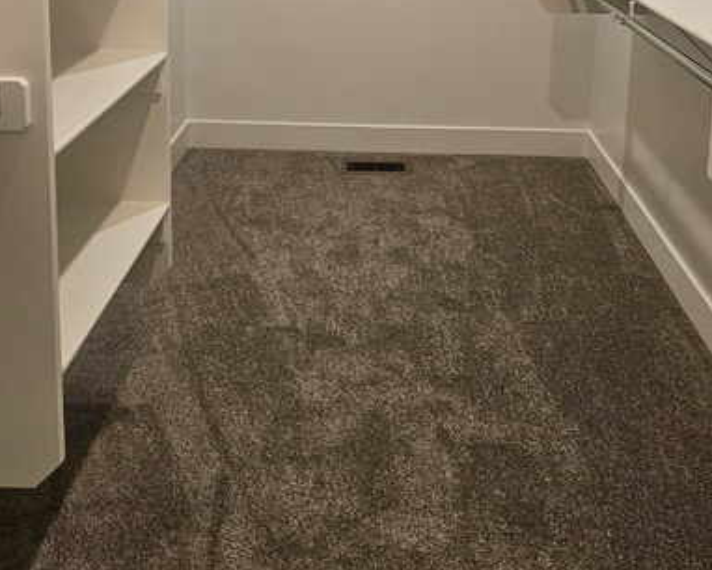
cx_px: 386
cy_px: -37
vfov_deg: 37.3
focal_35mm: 34
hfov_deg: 52.8
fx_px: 717
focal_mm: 2.2
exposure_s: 1/60
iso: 125
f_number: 2.2
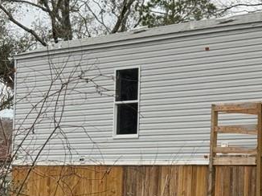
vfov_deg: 9.8
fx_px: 1142
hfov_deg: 13.0
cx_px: 248
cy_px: 115
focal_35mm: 151
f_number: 1.78
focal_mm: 6.76
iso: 64
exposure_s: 1/269
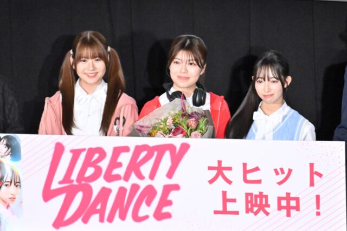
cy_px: 116
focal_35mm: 477
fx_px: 4598
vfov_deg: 2.9
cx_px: 174
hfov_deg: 4.3
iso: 8000
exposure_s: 1/320
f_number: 6.3
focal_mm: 318
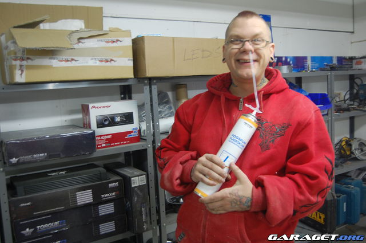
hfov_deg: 53.2
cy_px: 122
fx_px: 365
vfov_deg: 36.7
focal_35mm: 36
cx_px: 183
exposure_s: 1/10
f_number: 4
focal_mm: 24
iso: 800
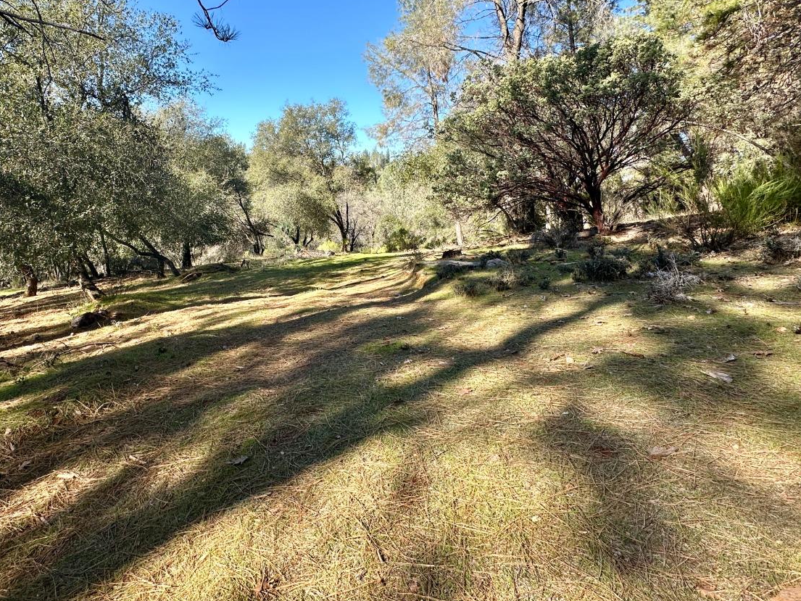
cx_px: 310
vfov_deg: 67.4
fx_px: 440
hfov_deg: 83.3
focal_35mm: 19
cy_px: 216
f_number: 2.2
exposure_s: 1/694
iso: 40
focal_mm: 2.22
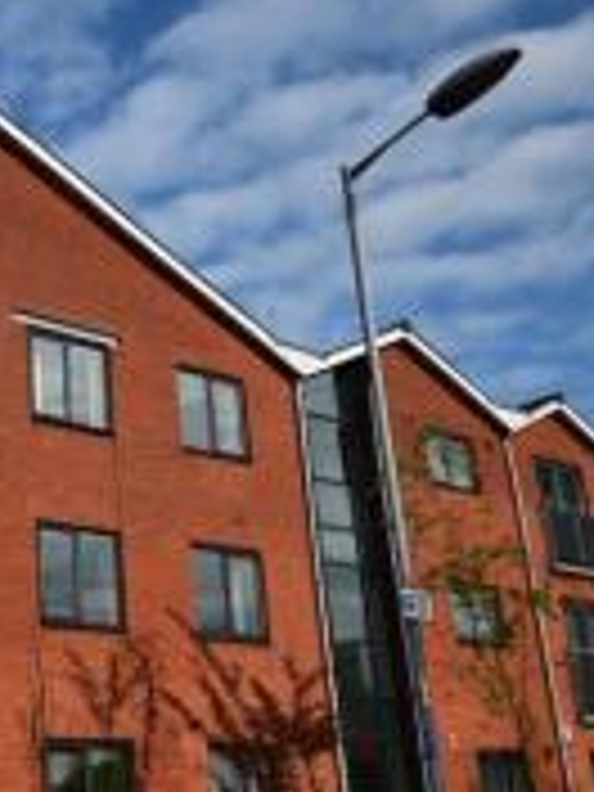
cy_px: 511
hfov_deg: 32.5
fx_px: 892
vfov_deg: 47.3
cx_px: -54
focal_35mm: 39
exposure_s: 1/500
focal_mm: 10
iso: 400
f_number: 11
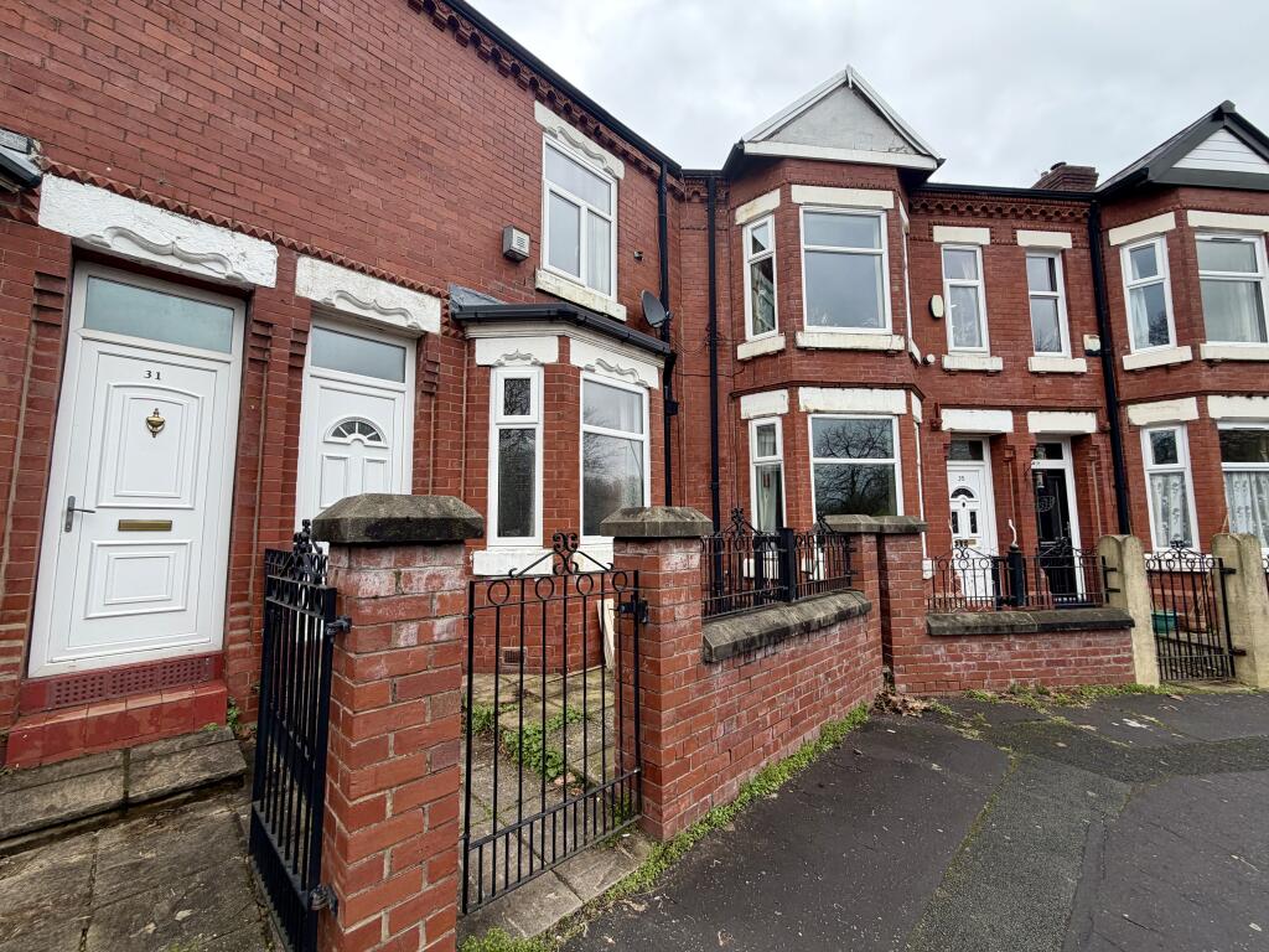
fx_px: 513
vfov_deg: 85.7
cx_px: 634
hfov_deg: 102.1
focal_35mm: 14
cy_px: 476
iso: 40
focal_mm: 2.22
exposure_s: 1/136
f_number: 2.2
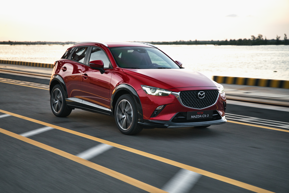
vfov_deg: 21.2
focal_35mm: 64
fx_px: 515
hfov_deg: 31.4
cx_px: 144
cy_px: 96
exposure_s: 1/50
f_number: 2.8
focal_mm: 64.1
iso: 1600
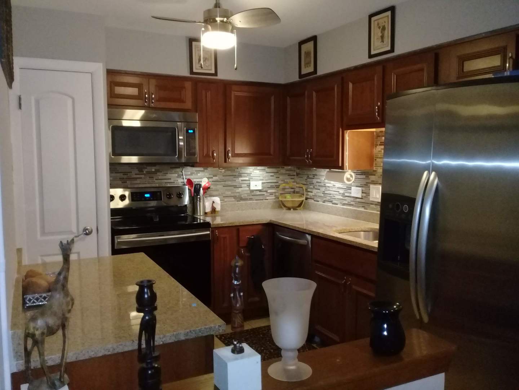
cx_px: 260
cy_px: 195
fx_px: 465
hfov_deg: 58.4
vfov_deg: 45.4
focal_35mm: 31
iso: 400
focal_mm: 3.3
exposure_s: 1/33
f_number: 2.2
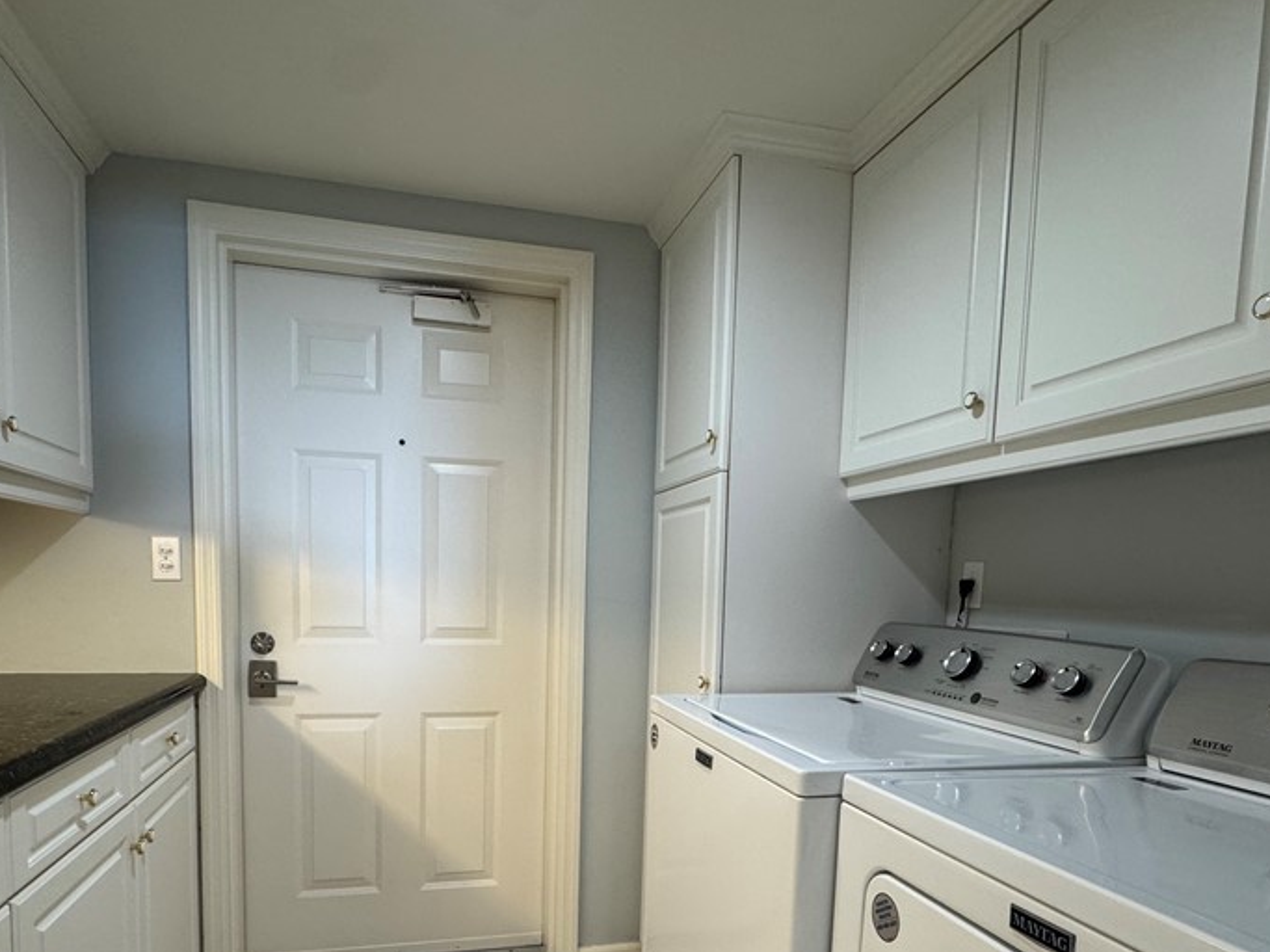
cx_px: 582
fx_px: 770
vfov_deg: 61.5
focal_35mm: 21
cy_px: 653
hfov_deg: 78.8
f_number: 2.2
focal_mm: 2.22
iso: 200
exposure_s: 1/120
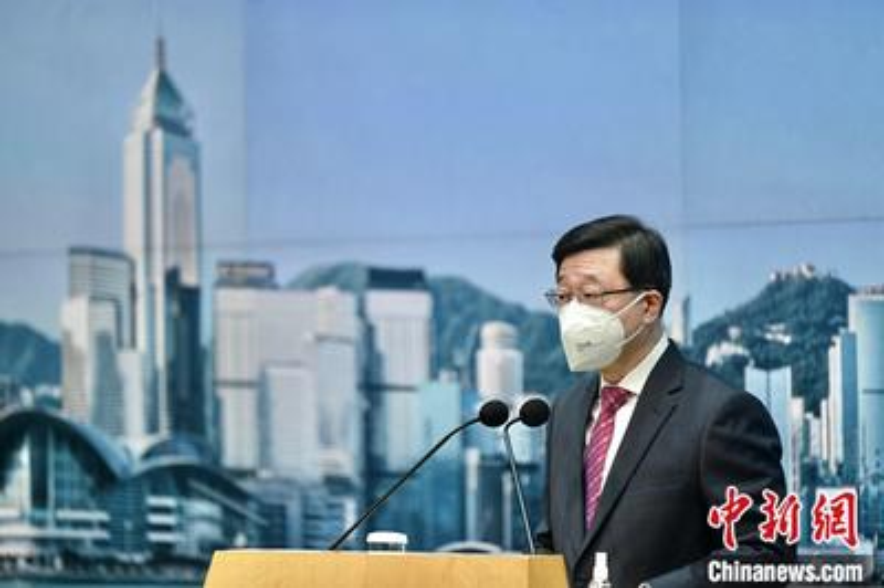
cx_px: 442
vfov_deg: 6.9
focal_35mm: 200
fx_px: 4907
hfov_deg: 10.3
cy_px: 294
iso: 640
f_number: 2.8
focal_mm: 200
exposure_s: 1/60
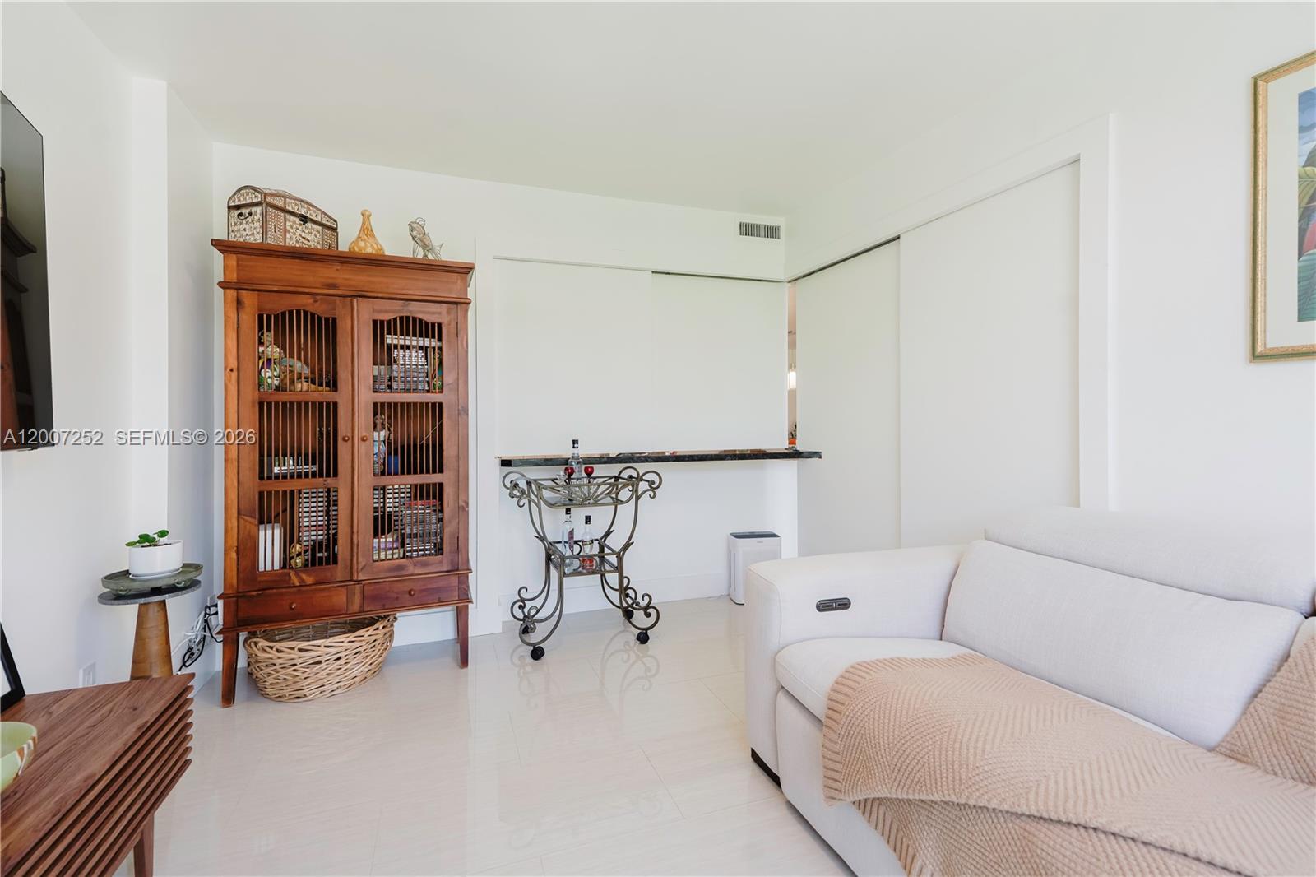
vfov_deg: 73.7
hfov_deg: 96.7
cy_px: 438
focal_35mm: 16
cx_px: 658
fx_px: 585
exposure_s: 1/800
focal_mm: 16
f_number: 5
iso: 640
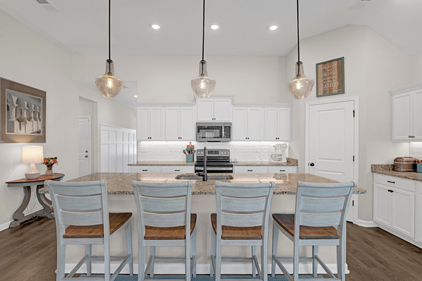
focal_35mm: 17
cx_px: 211
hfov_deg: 93.6
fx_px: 198
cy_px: 140
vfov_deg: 70.7
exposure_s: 1/15
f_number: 8
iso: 400
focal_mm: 16.9
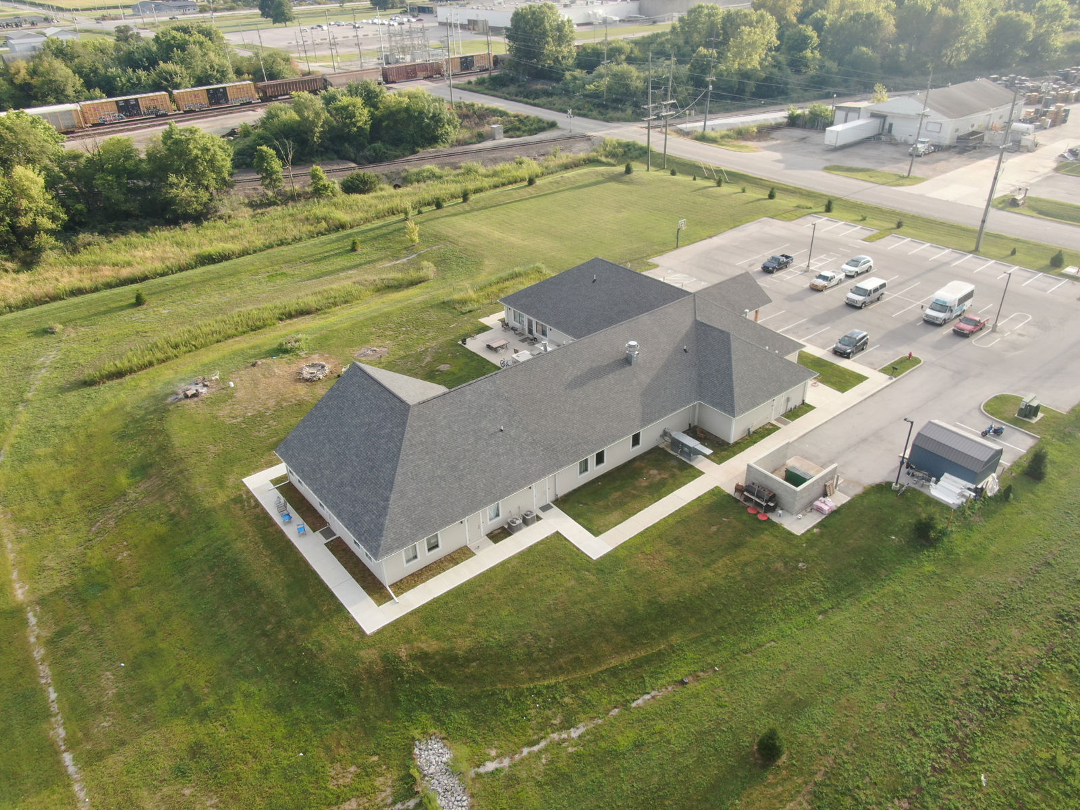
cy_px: 405
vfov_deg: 56.8
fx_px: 749
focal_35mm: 24
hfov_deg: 71.6
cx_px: 540
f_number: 2.8
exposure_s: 1/240
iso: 100
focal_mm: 4.39
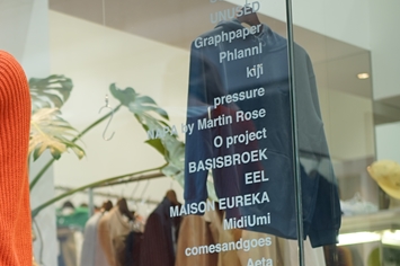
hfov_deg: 16.2
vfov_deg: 10.9
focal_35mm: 124
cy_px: 298
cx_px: 0
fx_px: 1376
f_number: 1.8
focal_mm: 55
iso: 125
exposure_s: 1/60
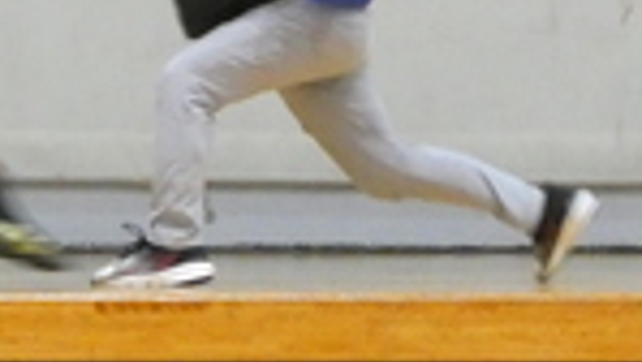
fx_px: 10083
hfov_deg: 3.6
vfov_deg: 2.1
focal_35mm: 592
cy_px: 211
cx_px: 271
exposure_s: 1/30
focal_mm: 30.2
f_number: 5.5
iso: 1600
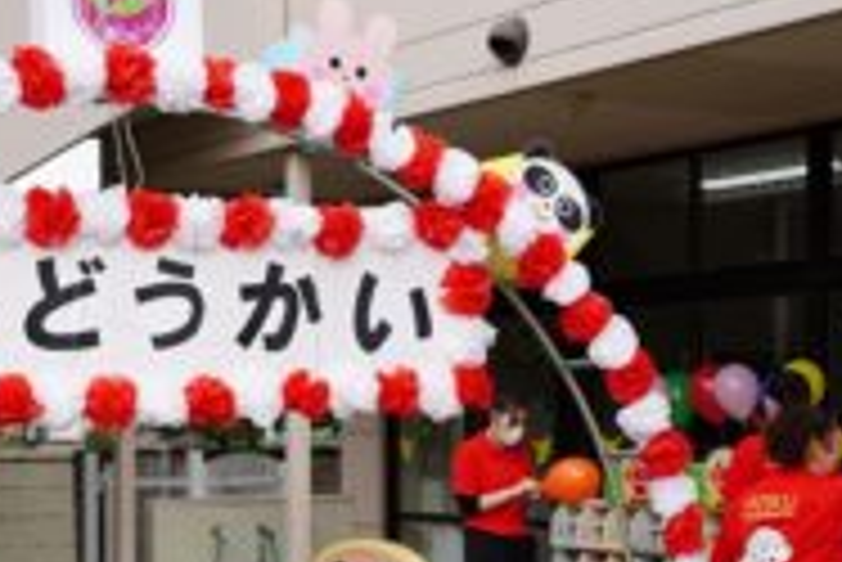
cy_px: 477
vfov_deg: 17.6
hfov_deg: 25.7
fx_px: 1802
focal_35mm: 77
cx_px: 144
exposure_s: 1/125
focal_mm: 30
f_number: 6.3
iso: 100
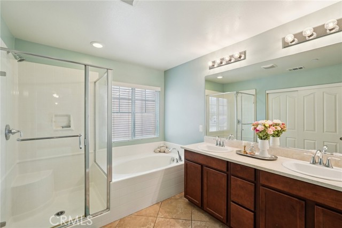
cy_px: 114
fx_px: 152
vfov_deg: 73.7
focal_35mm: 16
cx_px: 171
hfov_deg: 96.8
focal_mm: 16
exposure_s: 1/20
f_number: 8
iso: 400
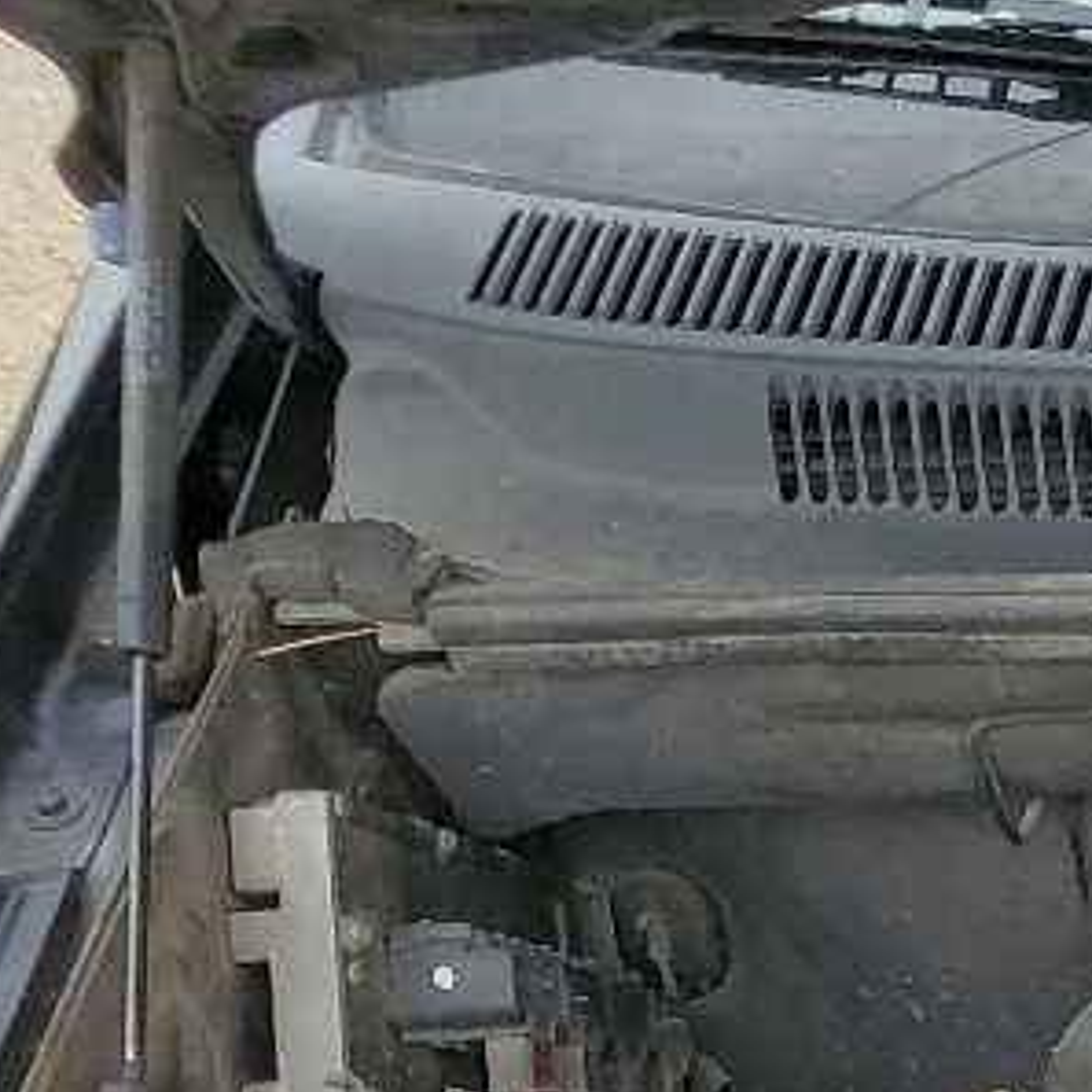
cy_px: 1669
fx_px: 4426
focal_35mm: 124
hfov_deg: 11.9
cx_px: 2471
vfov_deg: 13.2
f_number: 1.5
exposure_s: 1/714
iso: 50
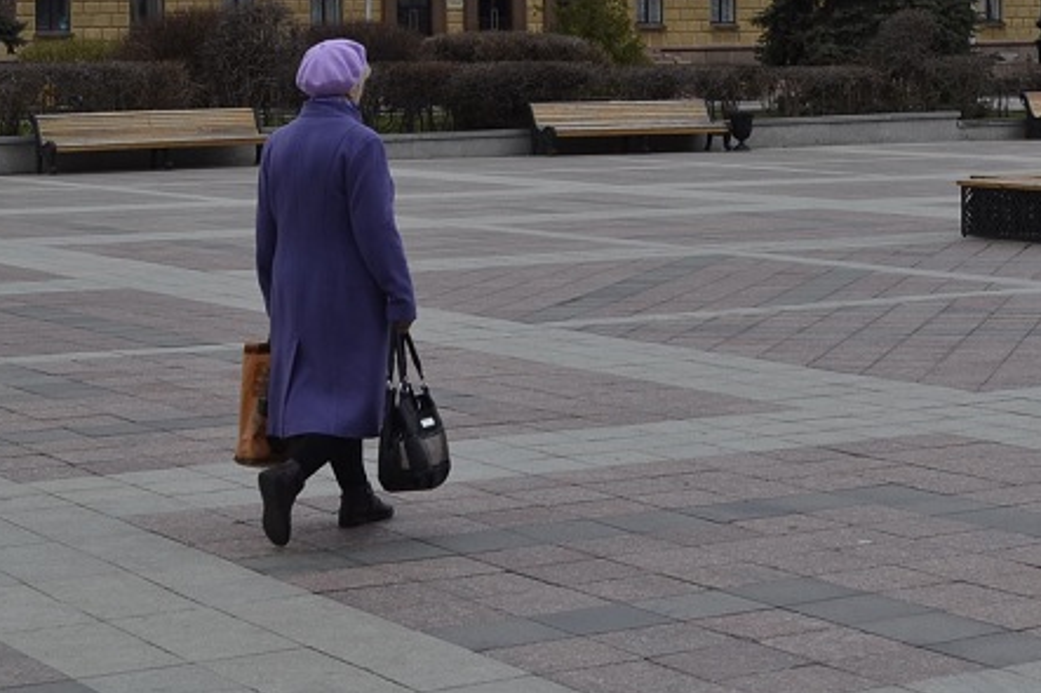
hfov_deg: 22.9
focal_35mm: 88
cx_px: 768
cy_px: 0
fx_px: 2544
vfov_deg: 15.2
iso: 100
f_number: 8
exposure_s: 1/250
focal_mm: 26
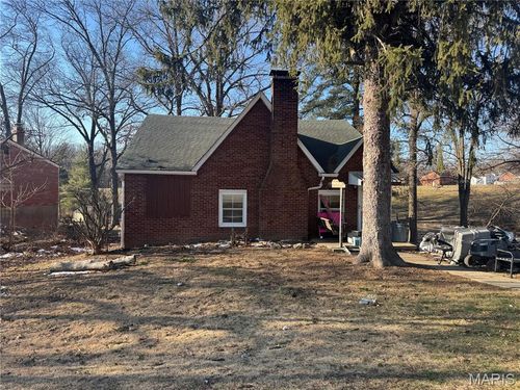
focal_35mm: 24
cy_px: 195
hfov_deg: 71.6
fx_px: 361
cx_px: 260
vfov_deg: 56.8
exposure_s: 1/1151
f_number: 1.78
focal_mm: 6.76
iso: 80
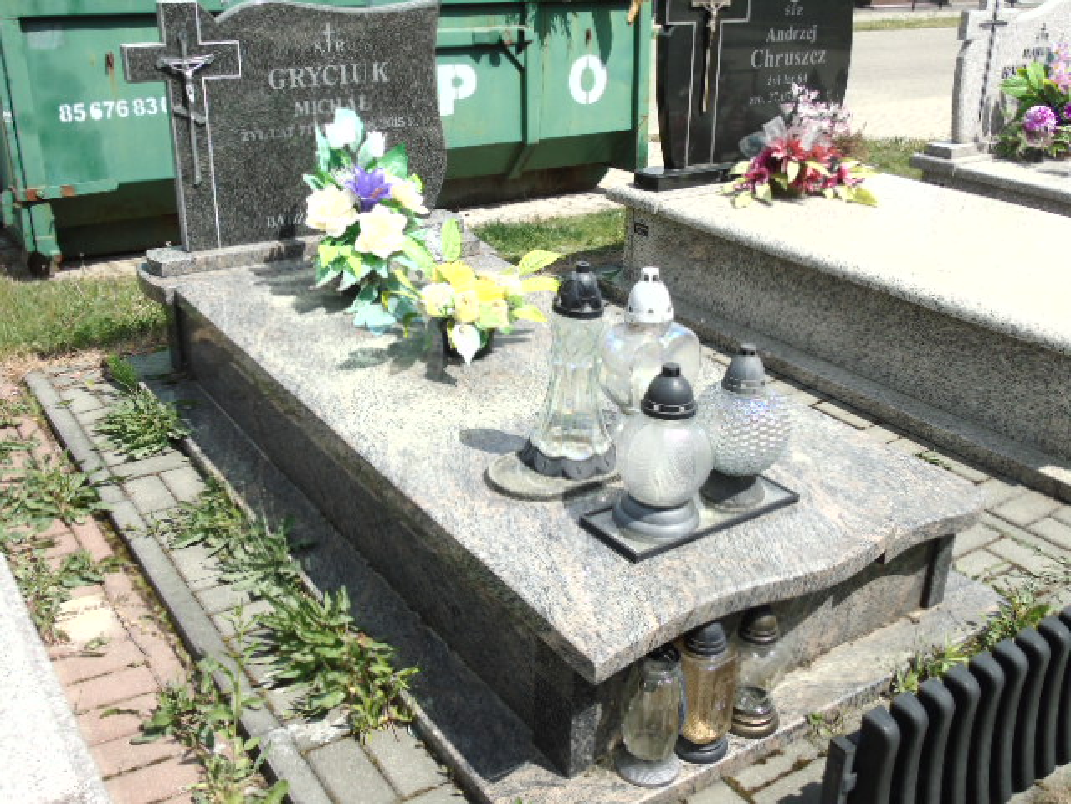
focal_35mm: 34
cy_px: 402
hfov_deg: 54.0
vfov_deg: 41.8
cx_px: 536
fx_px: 1052
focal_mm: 6.1
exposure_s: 1/800
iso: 80
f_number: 3.8
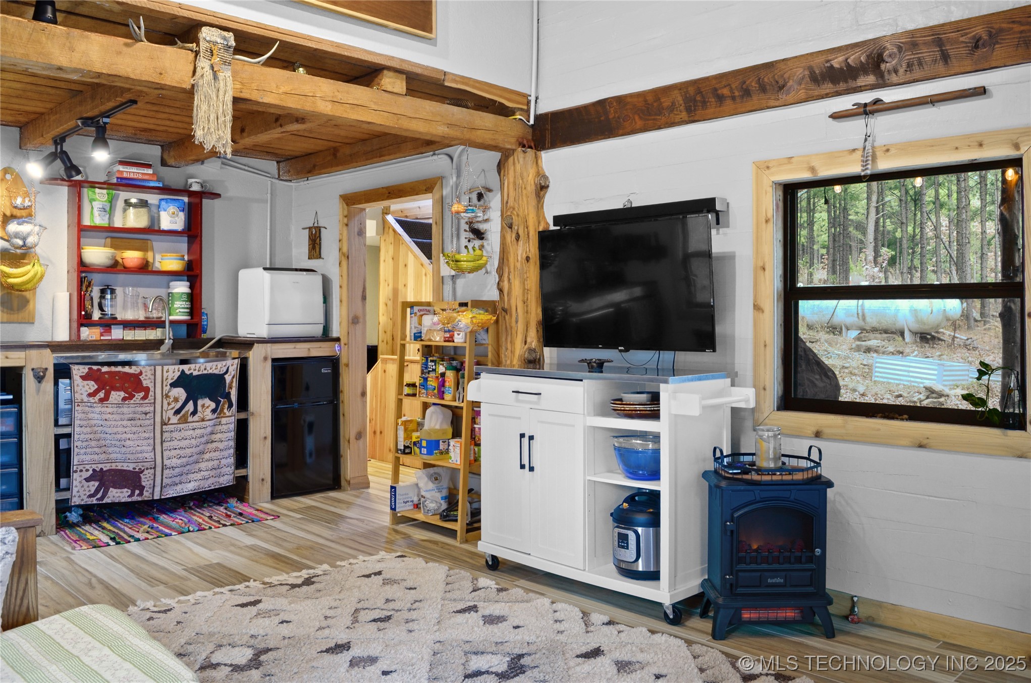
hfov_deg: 67.5
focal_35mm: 27
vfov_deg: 47.7
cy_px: 342
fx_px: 772
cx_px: 516
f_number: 9
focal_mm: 18
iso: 250
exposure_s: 1.6
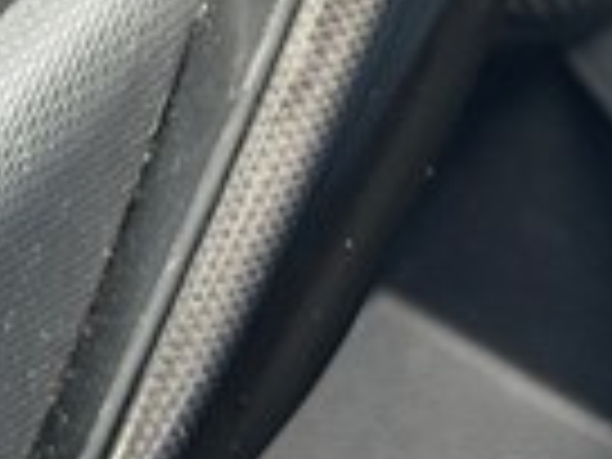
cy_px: -562
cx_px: -99
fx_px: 3996
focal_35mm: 226
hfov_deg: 8.7
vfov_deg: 6.3
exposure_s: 1/60
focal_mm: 6.76
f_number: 1.78
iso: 100
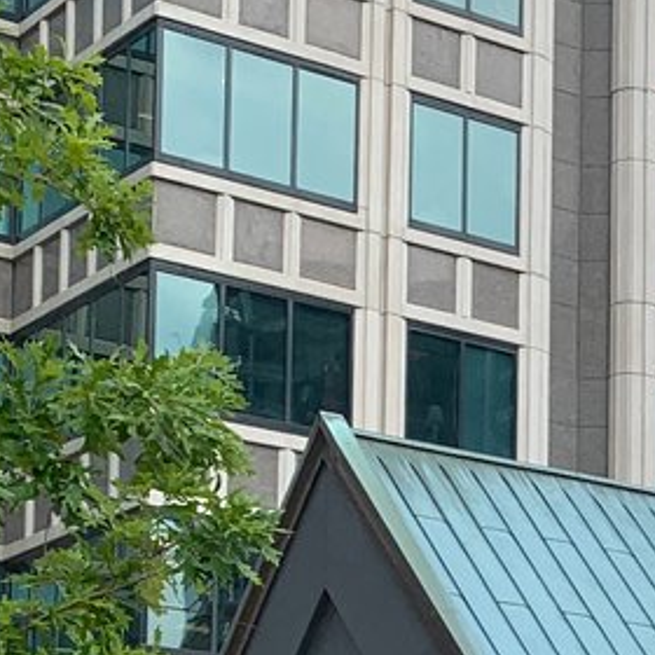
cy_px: 939
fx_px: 2655
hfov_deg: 12.6
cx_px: 1255
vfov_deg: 13.4
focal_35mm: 124
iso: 25
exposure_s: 1/1490
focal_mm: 4.25
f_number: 1.8
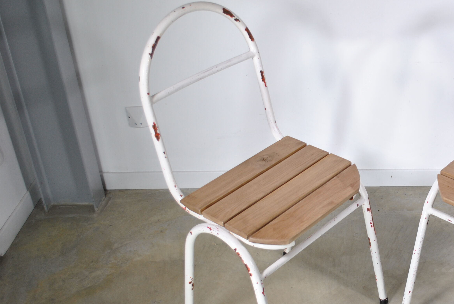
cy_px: 197
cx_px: 375
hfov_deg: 34.9
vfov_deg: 24.6
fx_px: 694
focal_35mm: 55
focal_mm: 22
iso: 200
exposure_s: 1/60
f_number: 3.8
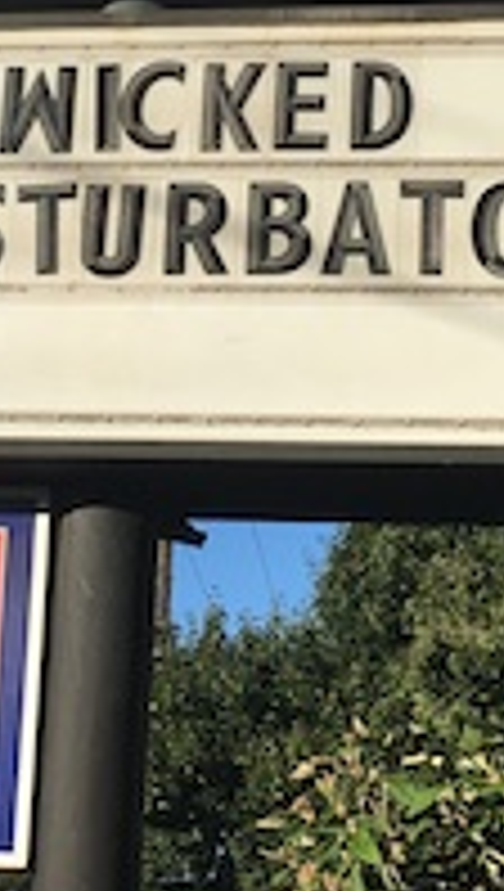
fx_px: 2413
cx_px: 153
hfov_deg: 11.9
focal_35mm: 102
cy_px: 189
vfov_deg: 20.7
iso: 25
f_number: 2.2
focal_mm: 4.15
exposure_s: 1/1832
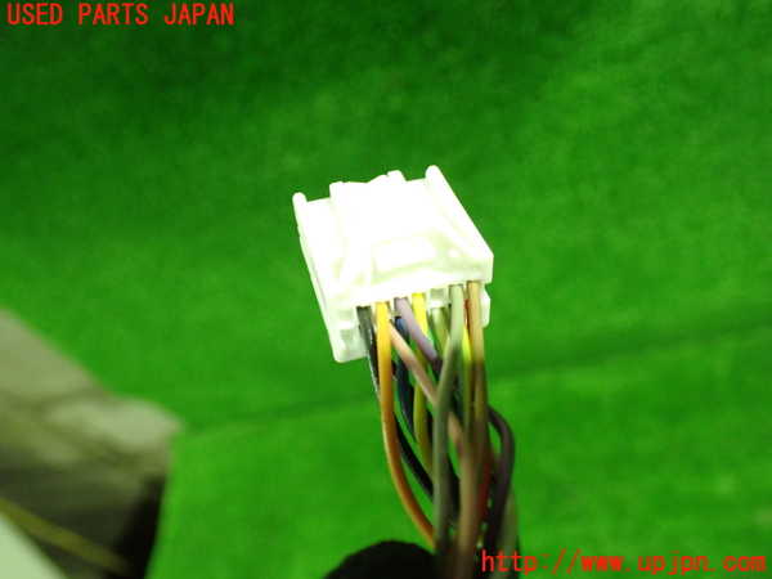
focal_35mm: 30
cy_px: 290
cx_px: 386
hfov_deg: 60.0
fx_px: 669
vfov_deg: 46.8
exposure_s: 1/30
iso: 1000
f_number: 2.3
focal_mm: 5.4
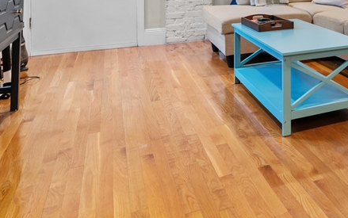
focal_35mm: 38
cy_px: -29
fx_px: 361
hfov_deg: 46.3
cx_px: 315
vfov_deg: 29.8
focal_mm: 16
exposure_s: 1.3
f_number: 8
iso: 320
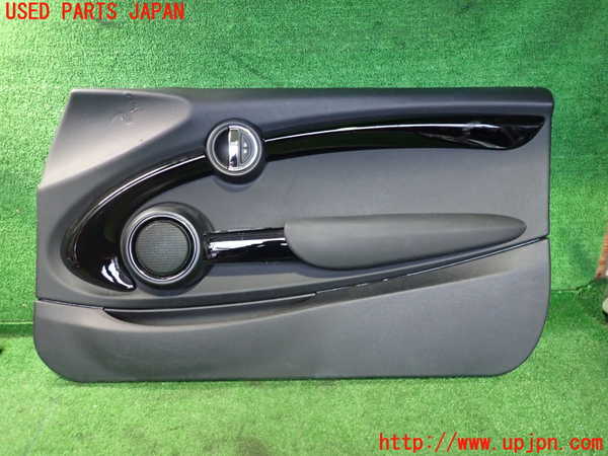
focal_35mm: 25
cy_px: 228
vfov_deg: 54.9
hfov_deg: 69.4
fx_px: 439
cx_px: 304
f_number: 2
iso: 640
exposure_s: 1/30
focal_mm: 4.5
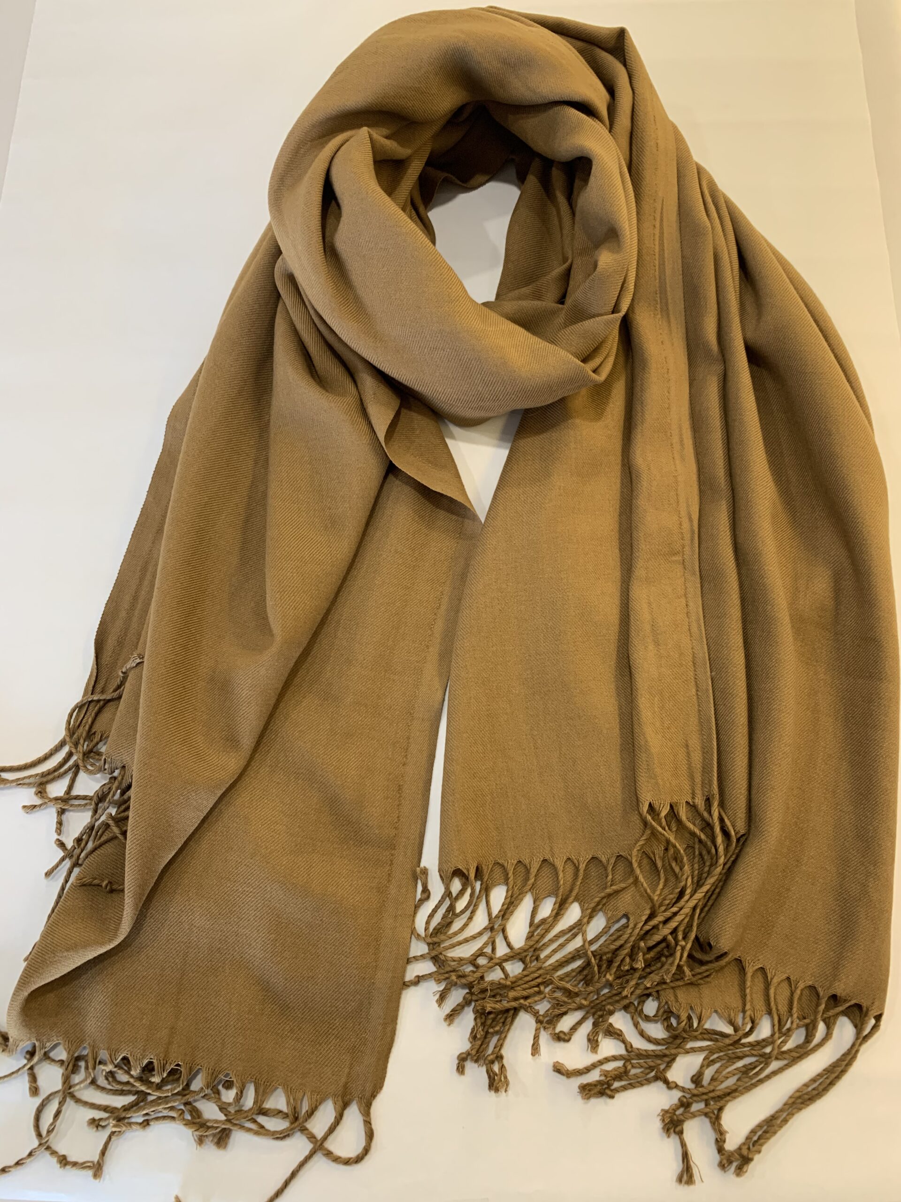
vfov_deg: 67.3
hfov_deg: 53.1
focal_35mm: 26
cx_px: 450
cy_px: 601
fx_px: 902
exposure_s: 1/60
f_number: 1.8
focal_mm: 4.25
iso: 160
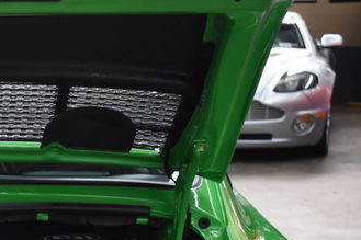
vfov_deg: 13.7
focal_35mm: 98
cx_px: -54
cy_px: 243
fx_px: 982
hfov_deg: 19.8
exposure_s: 1/125
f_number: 4.2
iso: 1250
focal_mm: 28
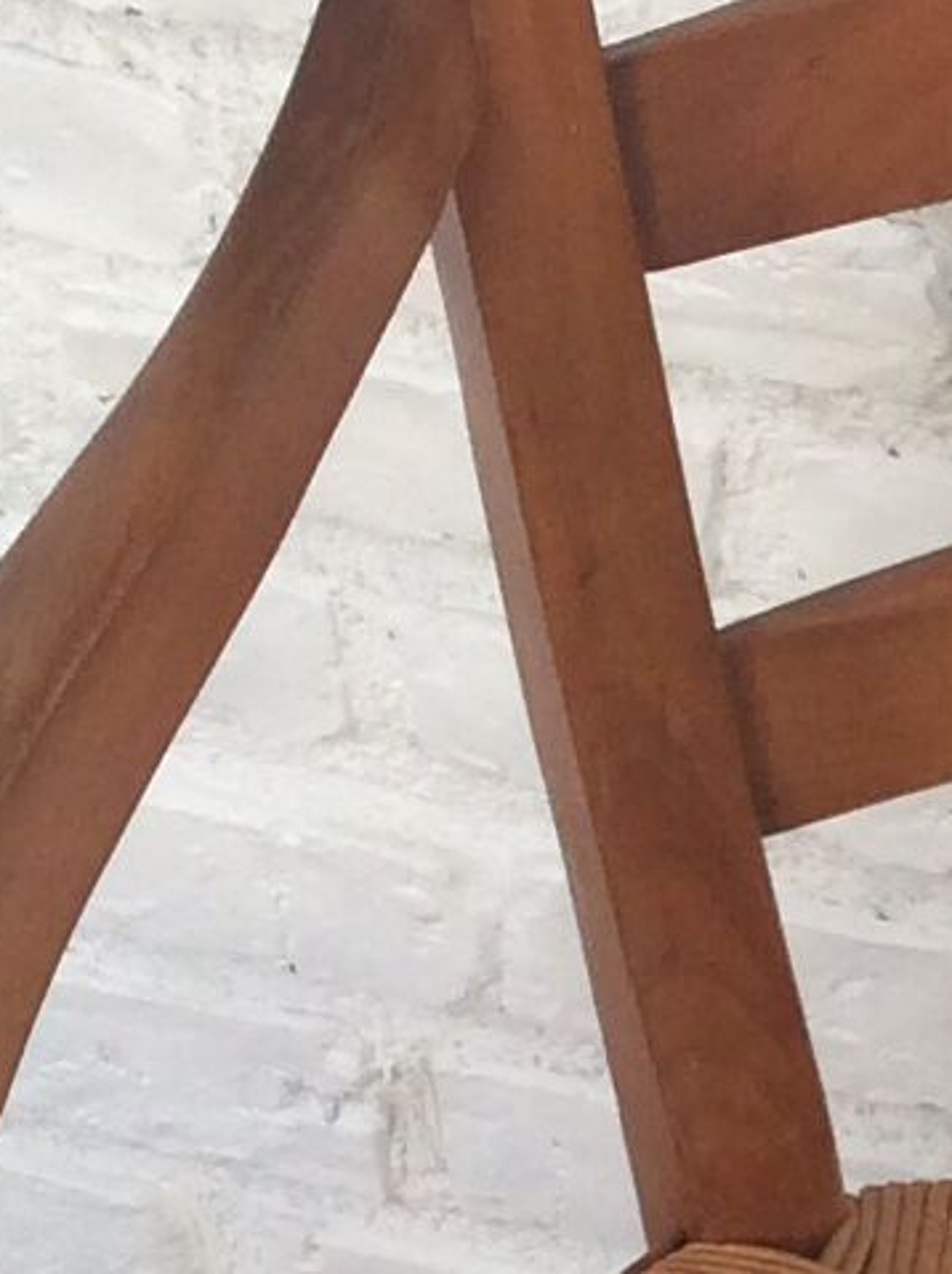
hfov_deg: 8.3
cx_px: 1556
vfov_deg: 11.4
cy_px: 1104
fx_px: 6358
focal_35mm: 173
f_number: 2.4
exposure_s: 1/25
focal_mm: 3.3
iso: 50
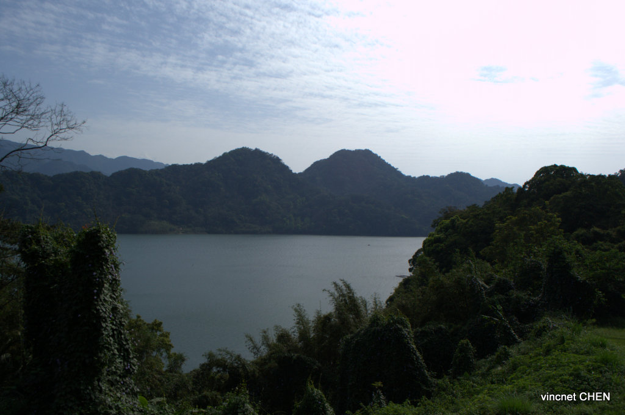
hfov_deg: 62.0
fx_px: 520
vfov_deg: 43.5
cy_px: 208
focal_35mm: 30
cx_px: 312
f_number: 9
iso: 450
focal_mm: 20
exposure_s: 1/1250
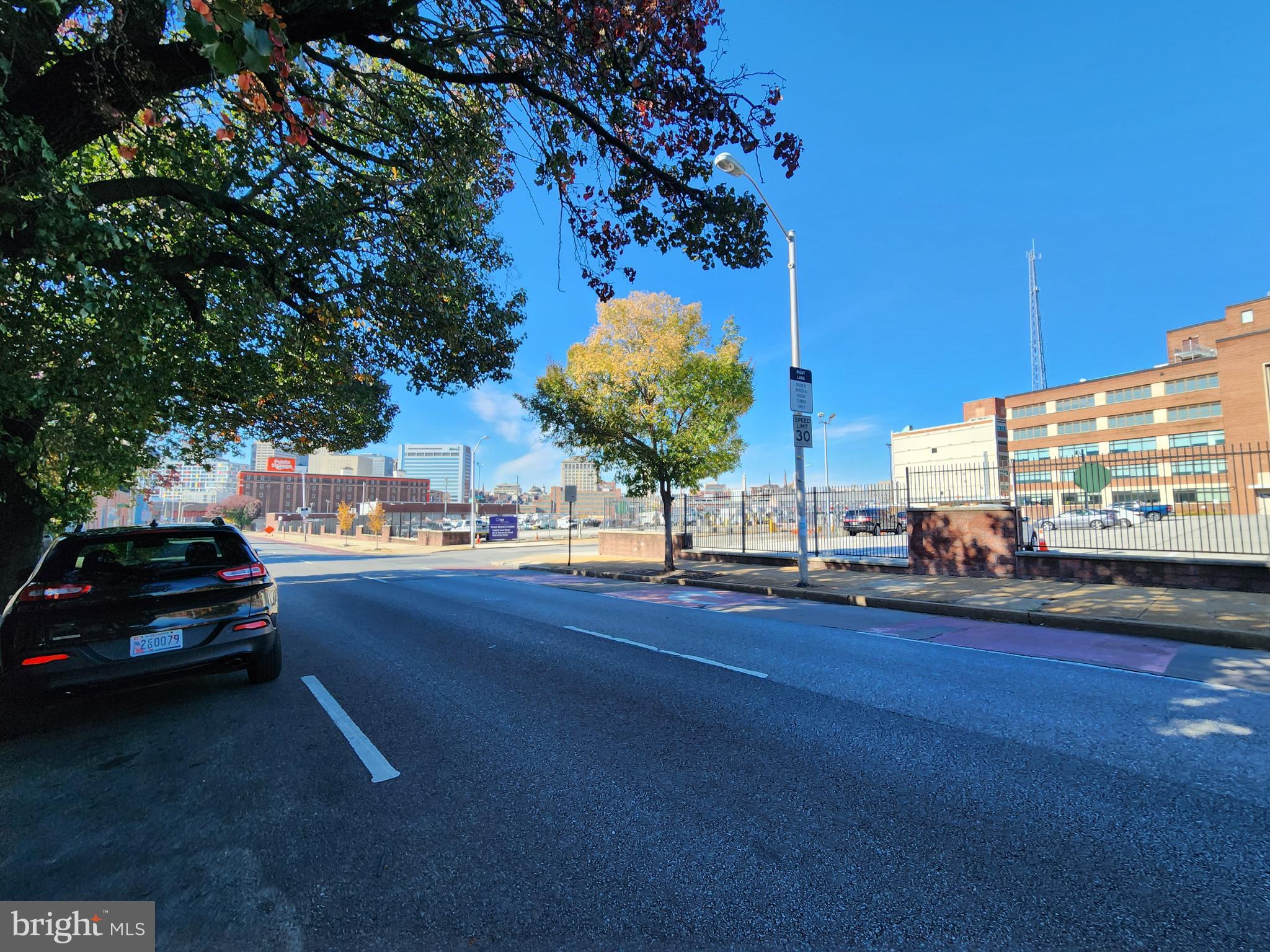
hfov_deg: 106.2
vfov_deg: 89.9
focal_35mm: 13
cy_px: 476
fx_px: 477
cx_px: 635
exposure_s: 1/736
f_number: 2.2
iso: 50
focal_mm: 2.2
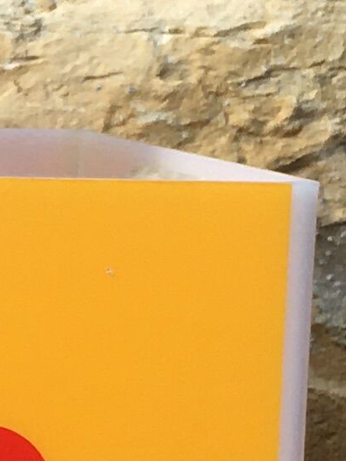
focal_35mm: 213
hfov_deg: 6.7
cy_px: 384
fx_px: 2838
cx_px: -447
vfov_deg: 9.3
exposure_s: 1/346
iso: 25
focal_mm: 4.15
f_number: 2.2
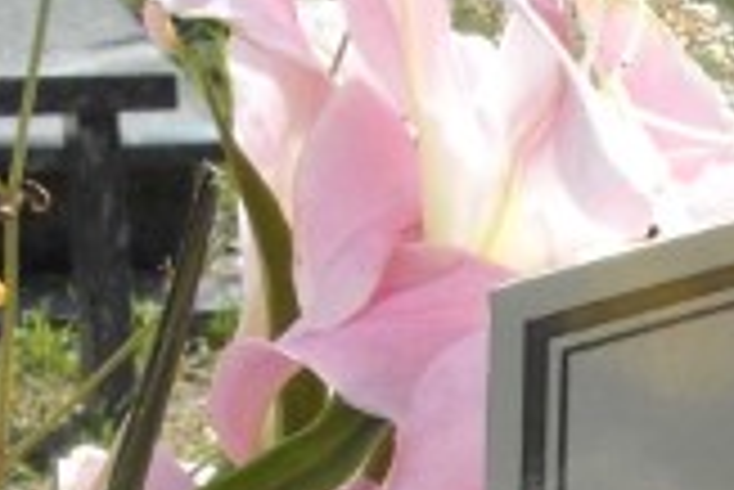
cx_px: 1040
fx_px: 2918
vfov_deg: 8.9
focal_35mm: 143
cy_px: 1056
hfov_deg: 13.6
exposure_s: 1/125
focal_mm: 6.3
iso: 100
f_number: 8.4
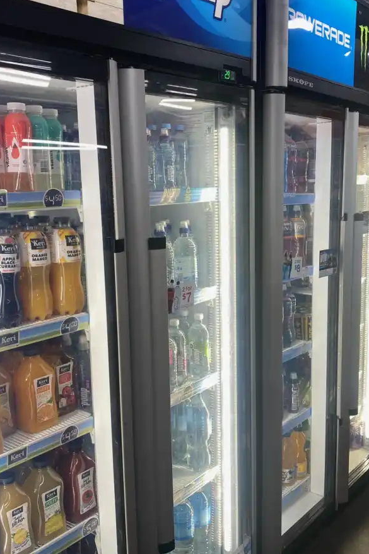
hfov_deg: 35.8
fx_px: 569
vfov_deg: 51.9
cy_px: 280
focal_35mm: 37
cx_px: 224
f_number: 1.8
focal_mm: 4.25
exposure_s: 1/100
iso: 32
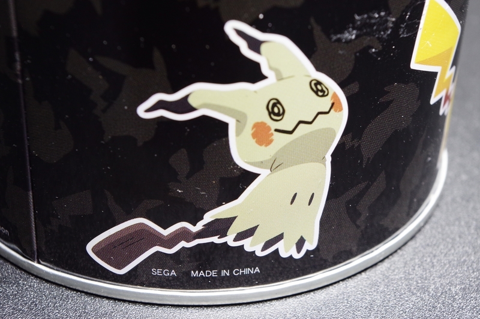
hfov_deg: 24.6
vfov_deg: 16.5
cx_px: 240
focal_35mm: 82
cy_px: 160
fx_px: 1099
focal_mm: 55
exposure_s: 1/3.33
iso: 1600
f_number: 11
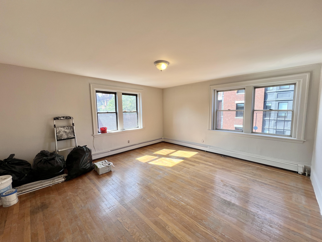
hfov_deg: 106.2
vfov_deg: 89.9
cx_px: 161
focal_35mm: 13
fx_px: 121
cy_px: 121
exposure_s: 1/128
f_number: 1.8
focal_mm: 1.57
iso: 32
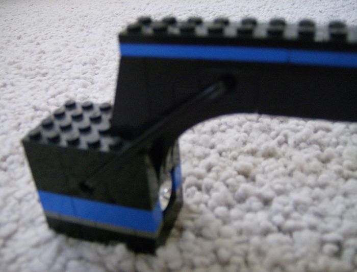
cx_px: 178
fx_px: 373
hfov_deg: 51.1
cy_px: 136
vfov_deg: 40.0
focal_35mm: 36
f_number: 2.8
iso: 200
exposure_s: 1/43.4
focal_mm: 6
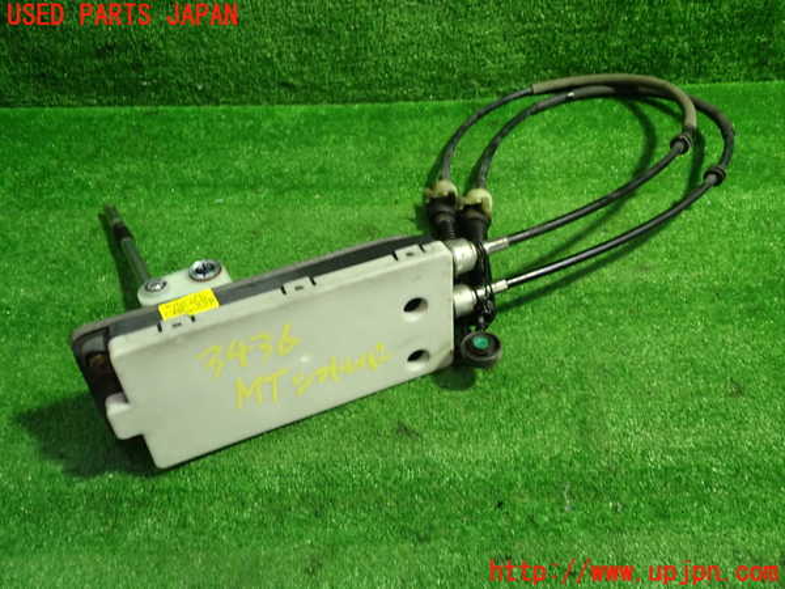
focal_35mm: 30
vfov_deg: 46.8
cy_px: 294
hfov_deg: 60.0
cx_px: 392
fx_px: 680
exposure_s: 1/30
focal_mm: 5.4
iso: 250
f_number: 2.3
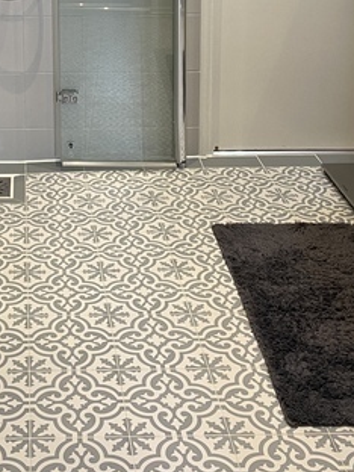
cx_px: 14
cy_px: -61
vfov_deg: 27.4
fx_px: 873
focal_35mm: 64
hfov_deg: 22.2
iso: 64
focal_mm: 4.2
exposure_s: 1/50
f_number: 1.6
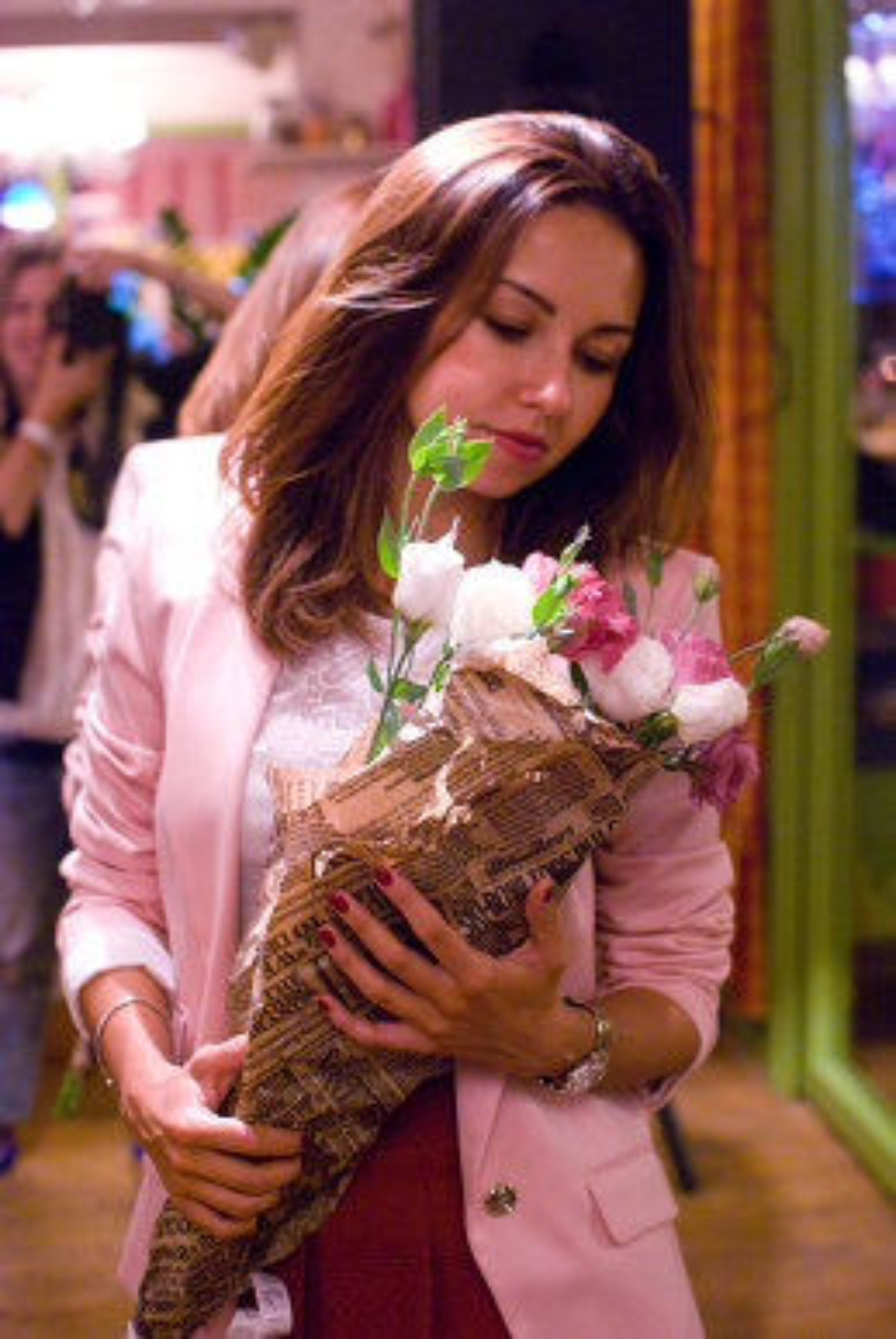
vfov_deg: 37.8
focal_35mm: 52
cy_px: 670
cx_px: 448
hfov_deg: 25.8
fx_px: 1955
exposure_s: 1/30
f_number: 2.8
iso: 1600
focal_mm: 35
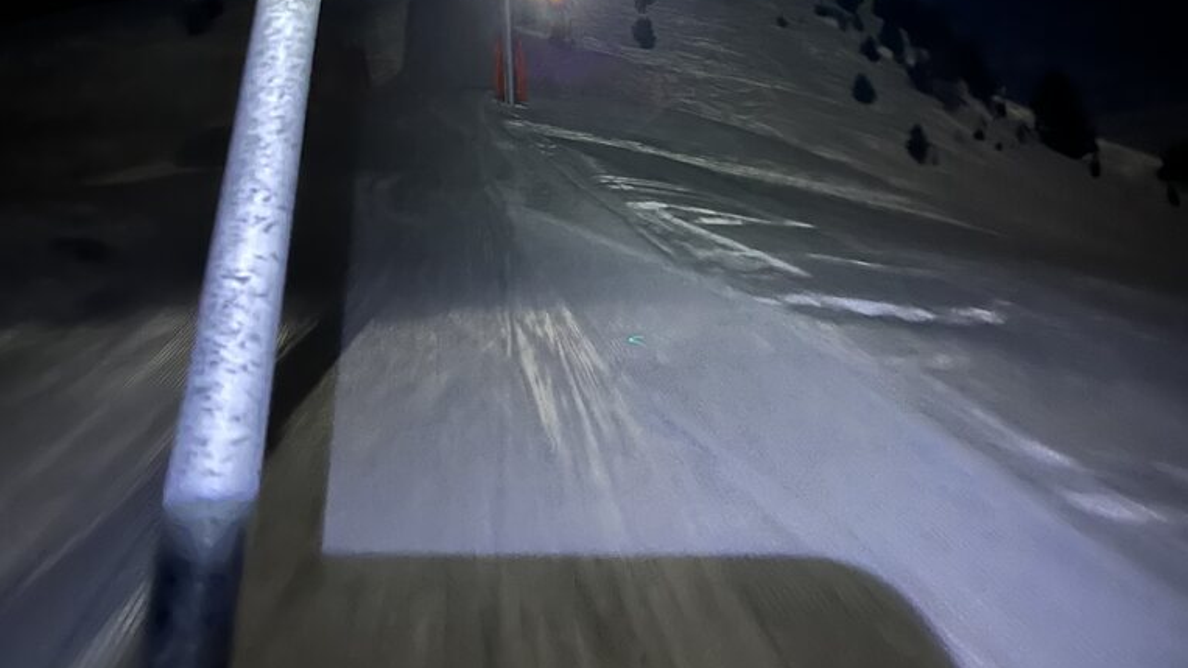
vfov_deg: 30.6
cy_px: 151
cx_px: 596
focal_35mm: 38
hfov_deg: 52.8
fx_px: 1197
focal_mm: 5.1
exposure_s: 1/9
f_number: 1.6
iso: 2500
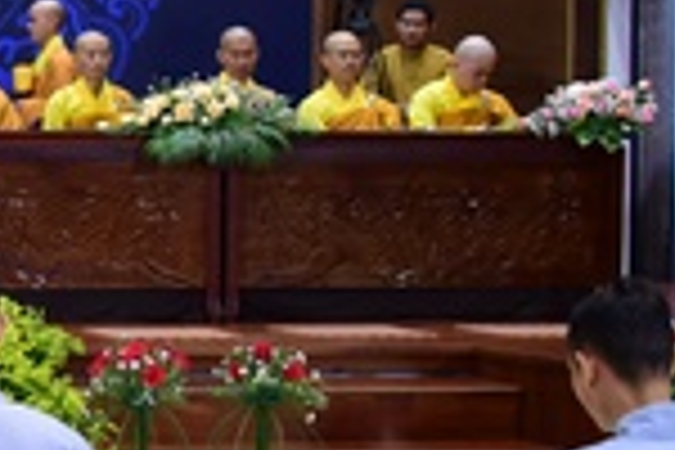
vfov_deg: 13.2
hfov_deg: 16.8
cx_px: -477
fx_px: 1950
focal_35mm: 104
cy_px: 227
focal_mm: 24
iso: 1600
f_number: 4
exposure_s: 1/125
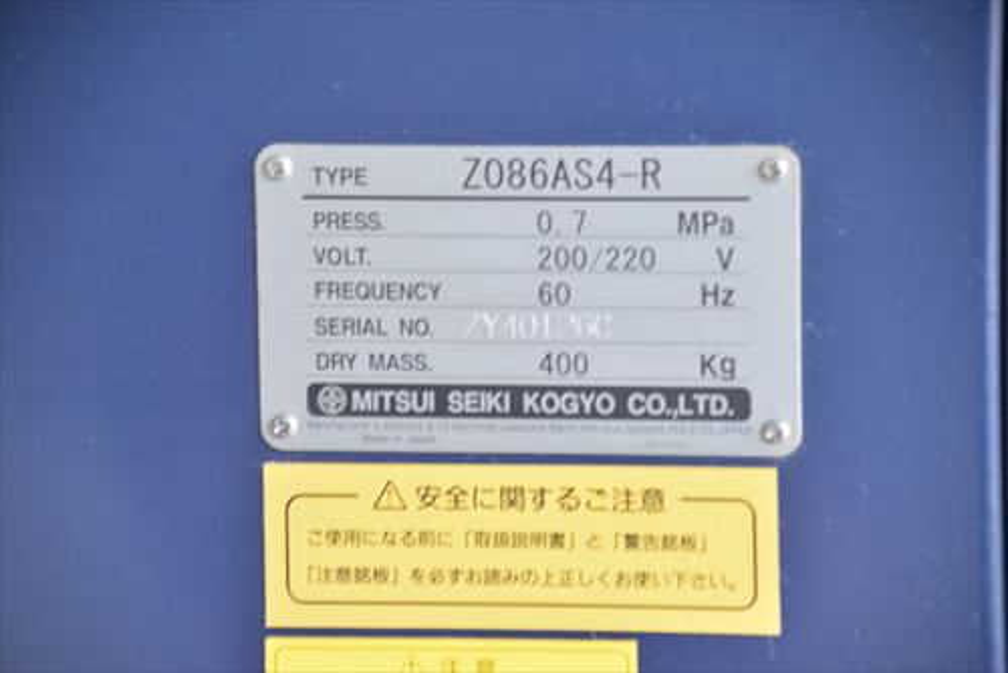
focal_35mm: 165
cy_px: 336
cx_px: 504
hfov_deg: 12.4
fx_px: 4622
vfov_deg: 8.3
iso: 1250
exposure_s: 1/5
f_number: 6.3
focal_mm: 110
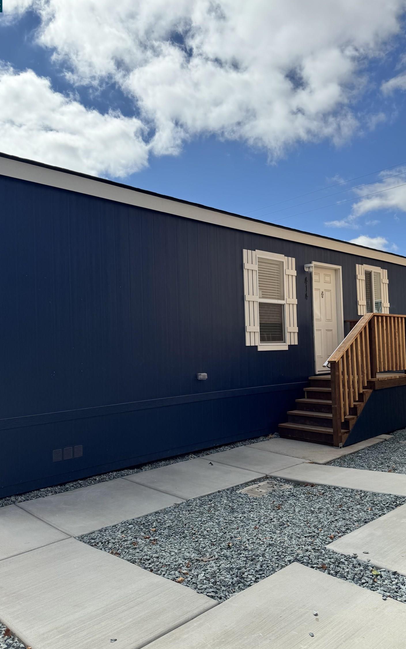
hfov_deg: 47.6
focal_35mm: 26
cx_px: 194
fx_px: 460
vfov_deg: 70.4
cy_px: 330
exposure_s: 1/5348
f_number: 1.78
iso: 80
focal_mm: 6.76
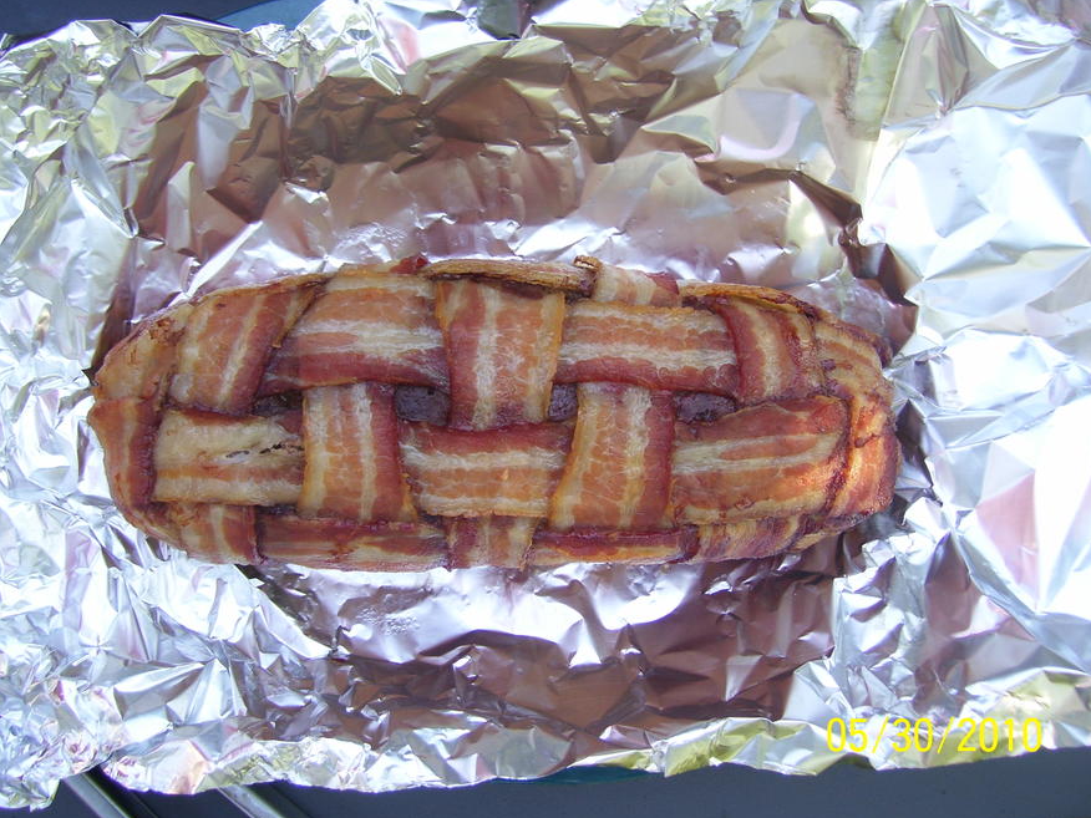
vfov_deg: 37.7
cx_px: 539
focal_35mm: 38
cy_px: 418
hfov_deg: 49.0
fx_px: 1198
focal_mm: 6
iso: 80
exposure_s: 1/90
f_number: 2.7
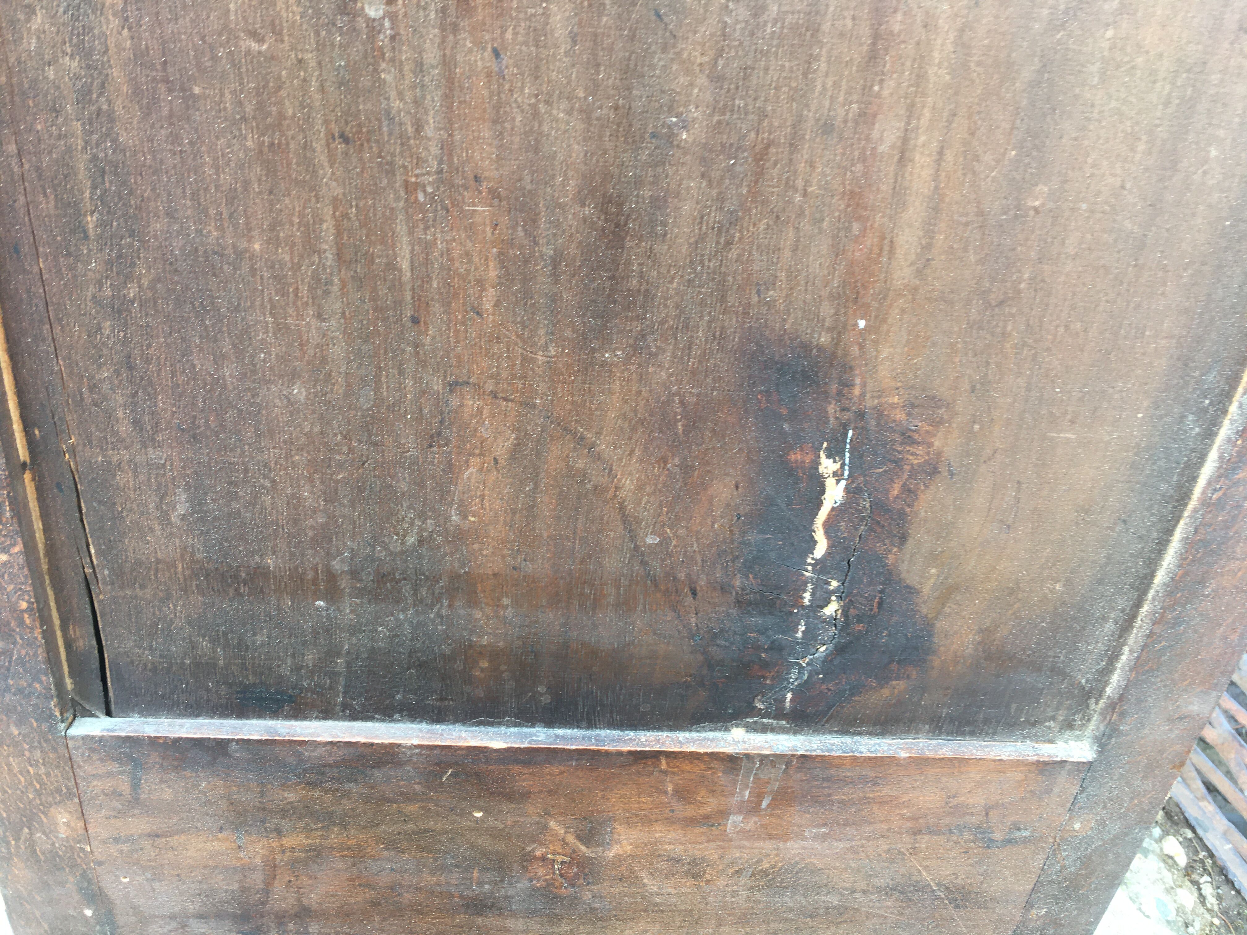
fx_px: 1045
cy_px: 468
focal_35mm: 29
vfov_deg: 48.2
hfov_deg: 61.7
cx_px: 624
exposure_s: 1/50
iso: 32
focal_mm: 4.15
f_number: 2.2
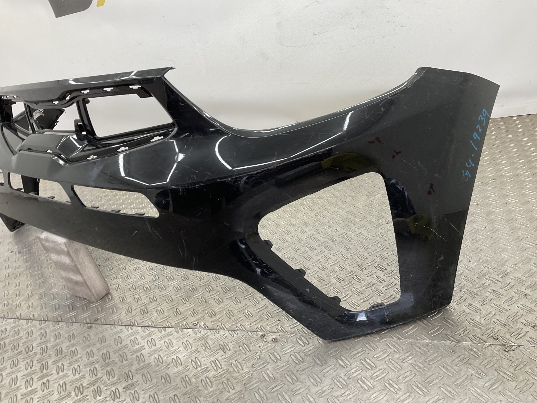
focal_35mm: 29
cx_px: 268
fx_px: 450
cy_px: 202
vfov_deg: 48.2
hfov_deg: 61.7
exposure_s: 1/100
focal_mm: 3
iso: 25
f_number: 1.8
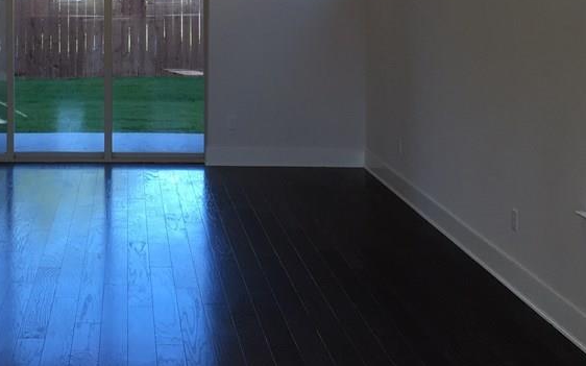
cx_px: 104
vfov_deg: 22.1
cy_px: -15
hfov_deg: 35.0
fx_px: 894
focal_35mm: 56
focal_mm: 4.15
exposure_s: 1/120
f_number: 2.2
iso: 40
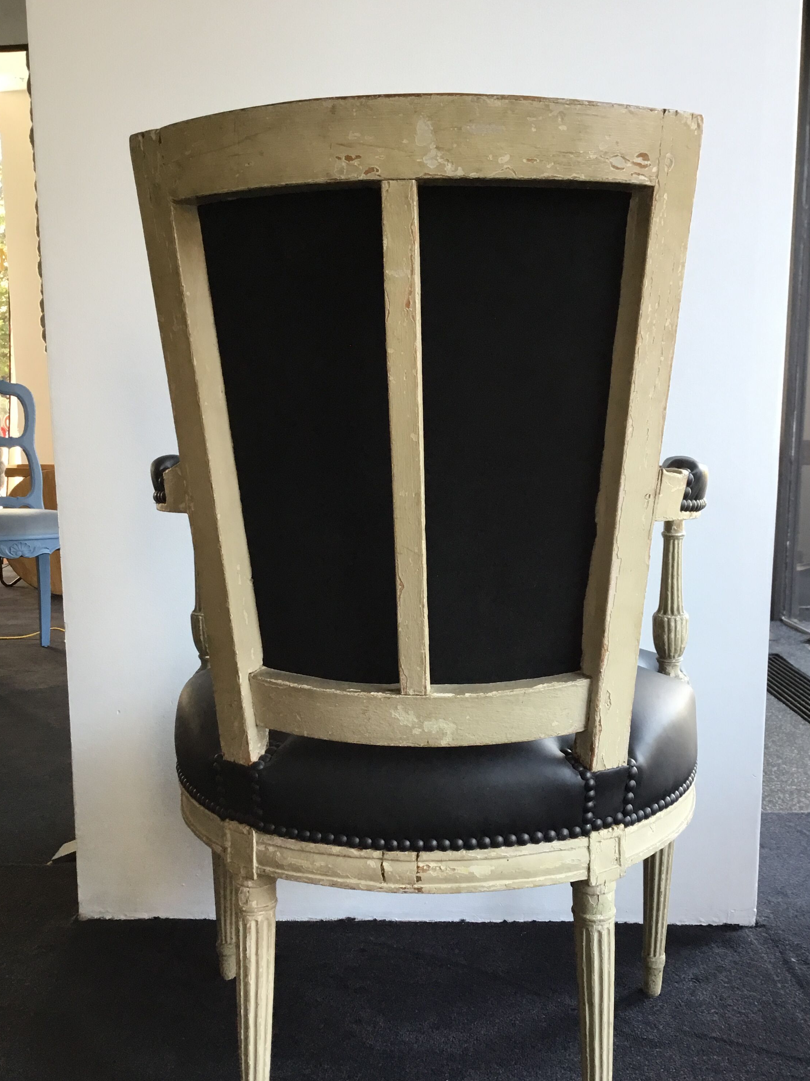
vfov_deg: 53.9
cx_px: 434
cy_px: 589
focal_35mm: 34
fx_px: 1061
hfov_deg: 41.8
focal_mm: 3.3
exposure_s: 1/33
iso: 50
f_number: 2.4
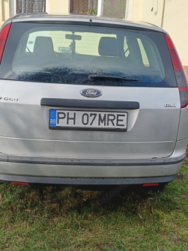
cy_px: 147
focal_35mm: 49
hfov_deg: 29.7
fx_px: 355
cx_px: 95
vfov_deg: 38.8
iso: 100
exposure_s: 1/497
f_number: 1.9
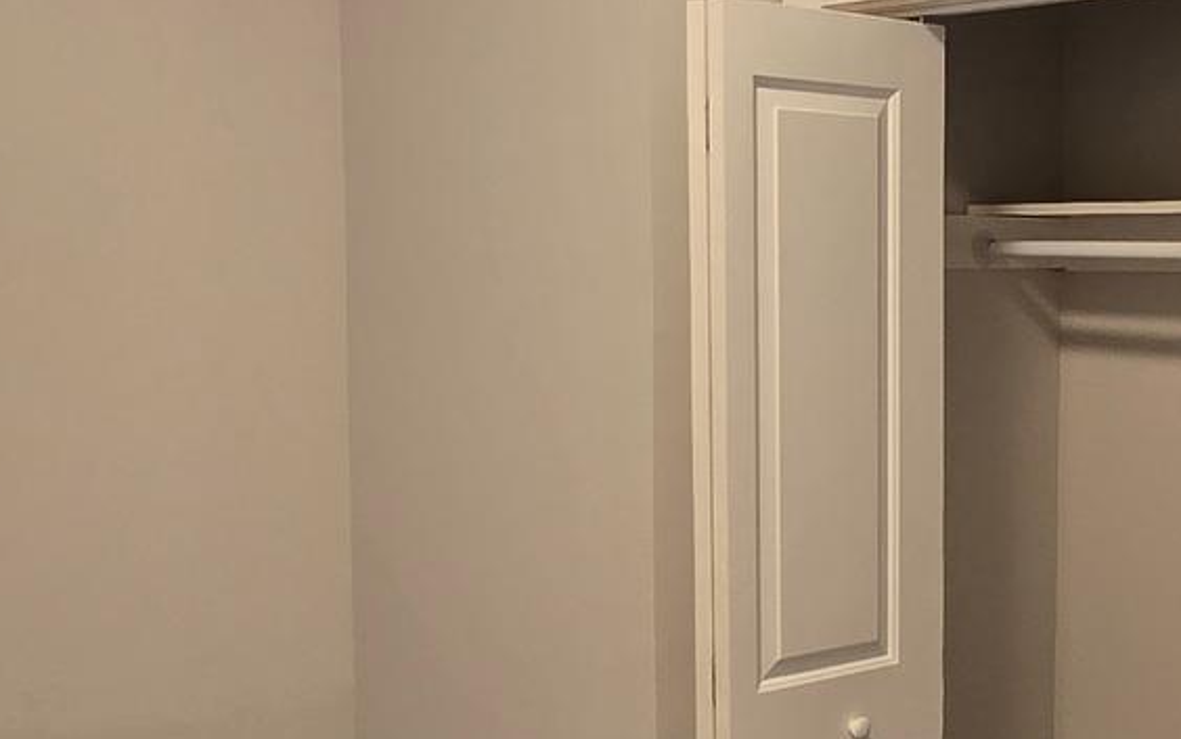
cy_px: 461
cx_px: 972
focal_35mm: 50
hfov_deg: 38.5
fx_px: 1610
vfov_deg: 25.8
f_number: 2.2
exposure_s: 1/60
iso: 125
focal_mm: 2.2
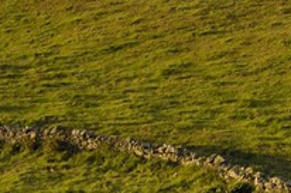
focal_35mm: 372
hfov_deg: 5.4
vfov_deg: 3.5
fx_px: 3005
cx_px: 660
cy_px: -524
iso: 100
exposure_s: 1/160
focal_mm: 32
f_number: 6
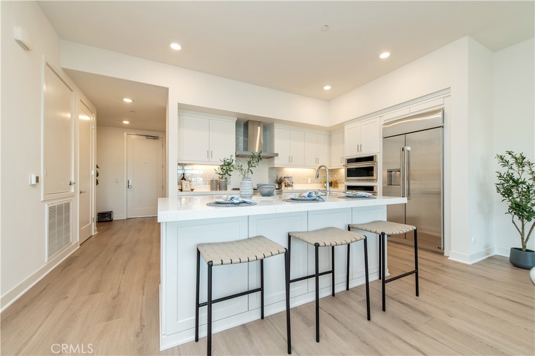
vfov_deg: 81.1
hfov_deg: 104.3
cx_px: 268
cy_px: 178
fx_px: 208
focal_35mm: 14
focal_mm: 14
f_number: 4
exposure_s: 1/60
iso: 450
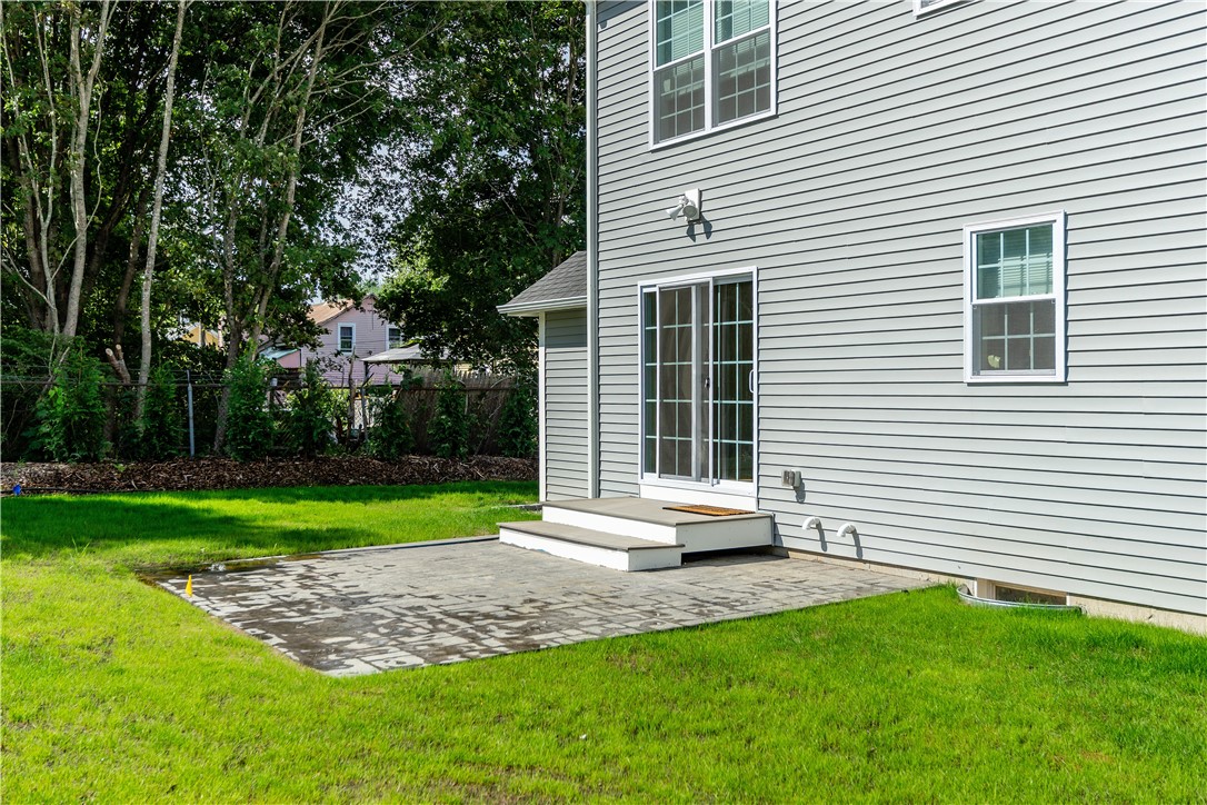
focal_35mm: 35
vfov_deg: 37.9
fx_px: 1173
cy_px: 402
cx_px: 604
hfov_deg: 54.4
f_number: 6.3
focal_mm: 35
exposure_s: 1/400
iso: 100
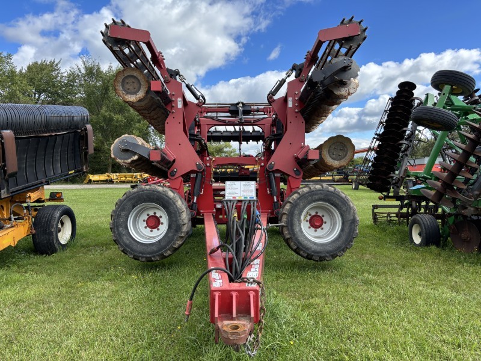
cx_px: 240
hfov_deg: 67.3
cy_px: 180
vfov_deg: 53.1
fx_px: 361
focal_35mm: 26
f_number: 1.6
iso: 50
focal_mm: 5.96
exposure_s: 1/1205
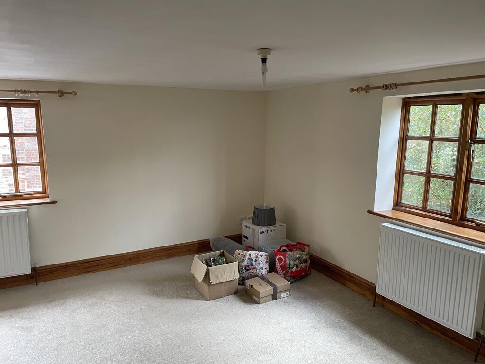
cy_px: 182
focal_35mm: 26
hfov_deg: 67.3
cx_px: 242
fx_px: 364
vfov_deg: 53.1
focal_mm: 4.2
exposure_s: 1/87
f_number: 1.6
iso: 125
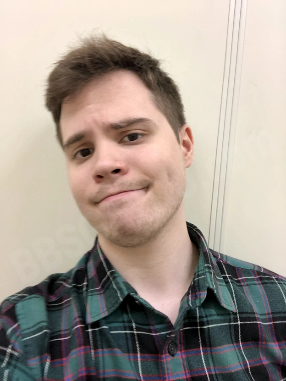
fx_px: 352
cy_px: 190
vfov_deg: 56.8
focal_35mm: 32
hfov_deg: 44.2
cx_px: 143
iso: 100
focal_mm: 2.87
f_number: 2.2
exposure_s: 1/60
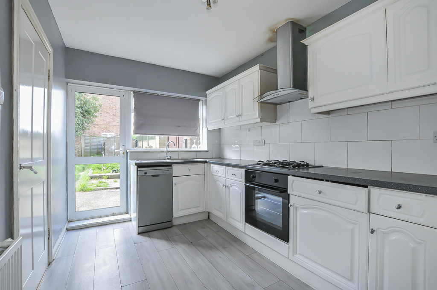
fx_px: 182
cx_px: 218
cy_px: 145
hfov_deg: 100.5
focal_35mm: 15
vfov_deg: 77.2
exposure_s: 1/10
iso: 400
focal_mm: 10
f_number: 13
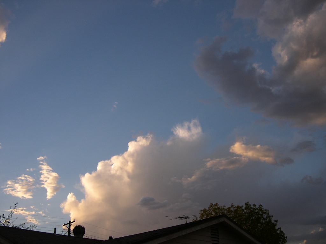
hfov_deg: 49.0
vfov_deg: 37.7
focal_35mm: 38
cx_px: 163
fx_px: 358
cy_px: 122
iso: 100
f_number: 2.8
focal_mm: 8
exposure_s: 1/609
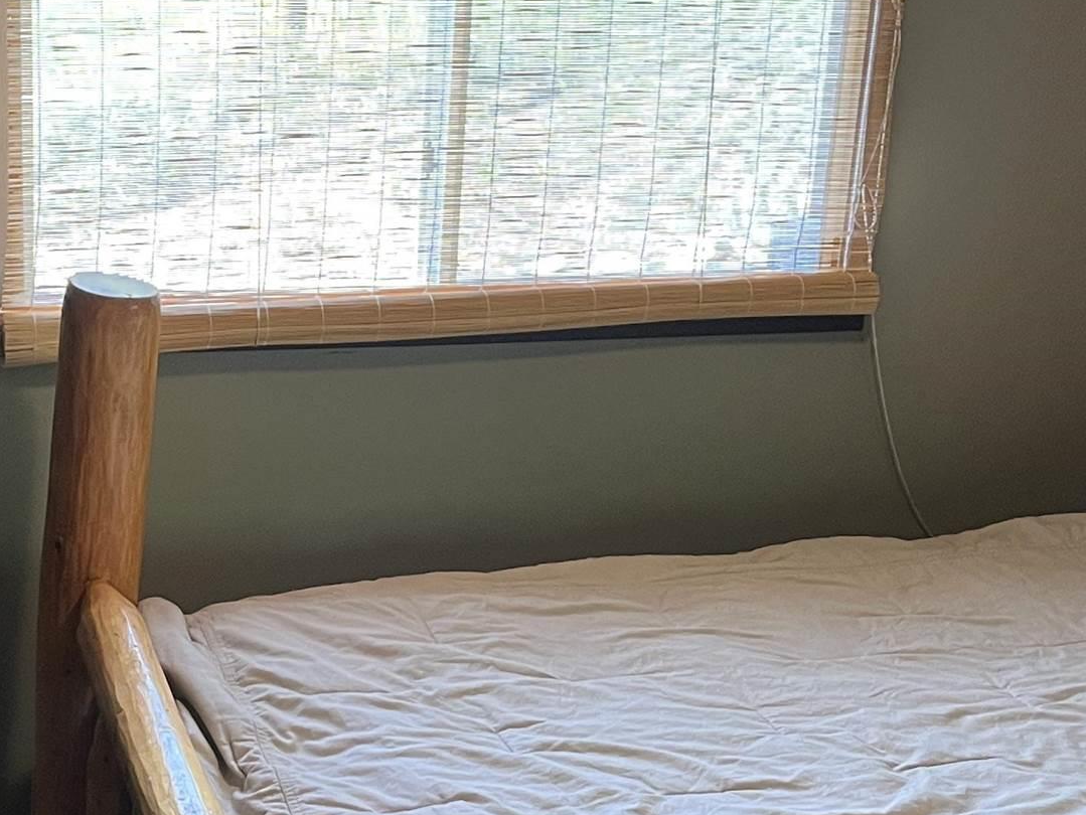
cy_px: 454
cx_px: 418
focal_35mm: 74
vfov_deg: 19.9
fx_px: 2322
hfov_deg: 26.3
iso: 125
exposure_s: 1/60
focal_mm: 5.1
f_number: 1.6
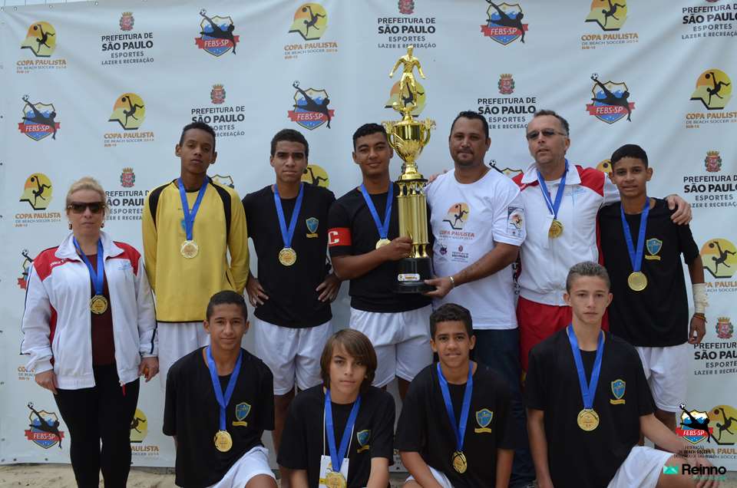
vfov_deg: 36.7
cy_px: 244
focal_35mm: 36
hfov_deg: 53.2
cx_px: 368
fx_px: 736
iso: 1000
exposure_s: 1/400
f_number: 10
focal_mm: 24
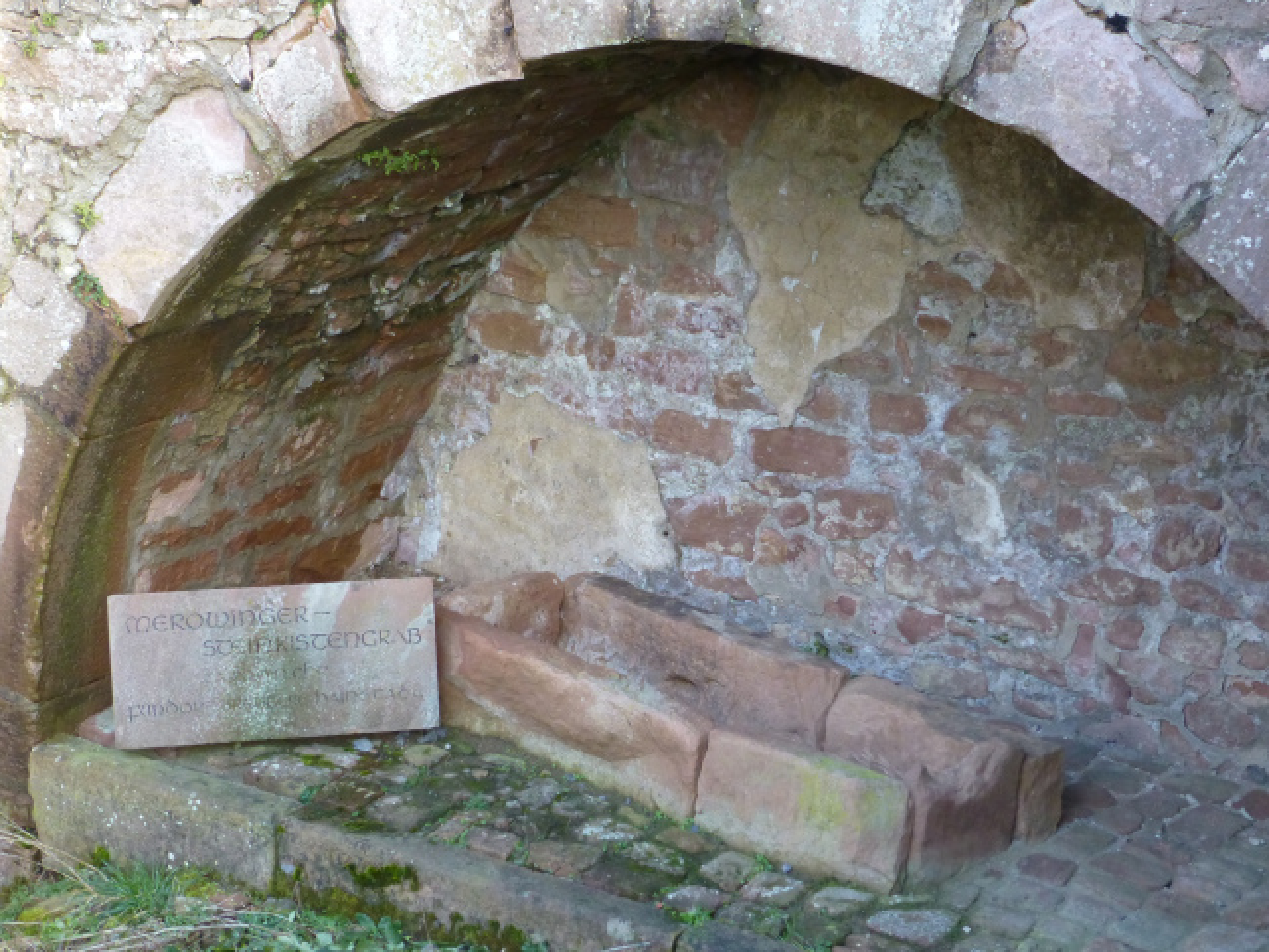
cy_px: 549
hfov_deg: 27.4
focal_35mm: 71
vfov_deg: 20.7
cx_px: 644
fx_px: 2604
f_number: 4.6
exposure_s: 1/60
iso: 320
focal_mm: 9.7
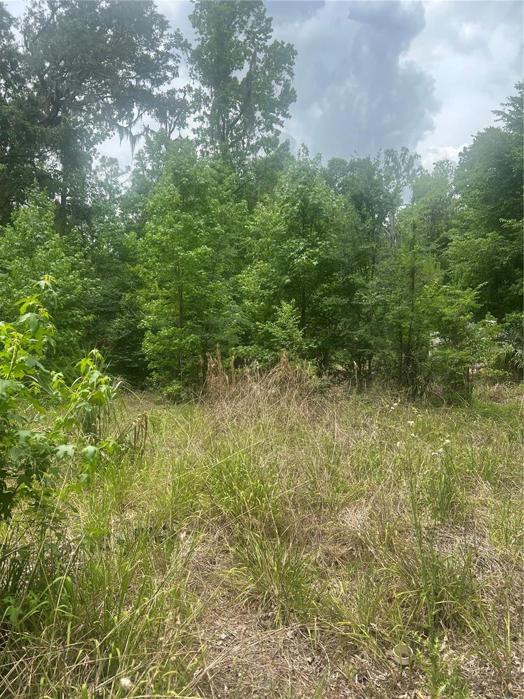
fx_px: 525
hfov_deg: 53.1
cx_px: 262
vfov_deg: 67.3
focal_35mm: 26
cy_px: 350
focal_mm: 5.7
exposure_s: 1/1645
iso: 50
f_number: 1.5
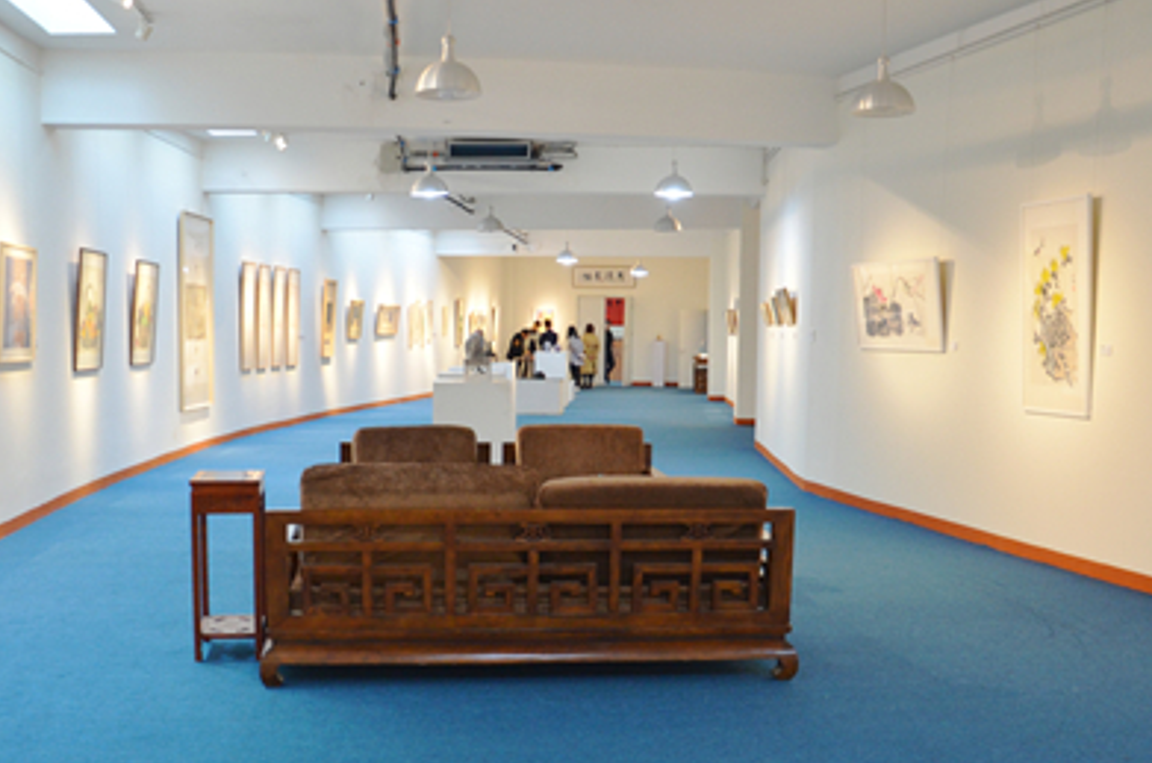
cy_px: 457
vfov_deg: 34.8
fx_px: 1214
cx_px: 451
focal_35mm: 38
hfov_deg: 50.4
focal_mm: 18
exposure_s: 1/50
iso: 800
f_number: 3.5
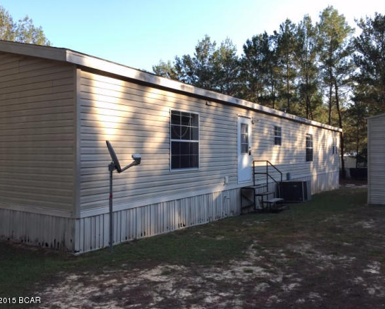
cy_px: 155
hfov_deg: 57.1
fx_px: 353
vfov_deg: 47.2
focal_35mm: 31
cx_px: 199
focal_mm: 4.15
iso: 32
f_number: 2.2
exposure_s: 1/391
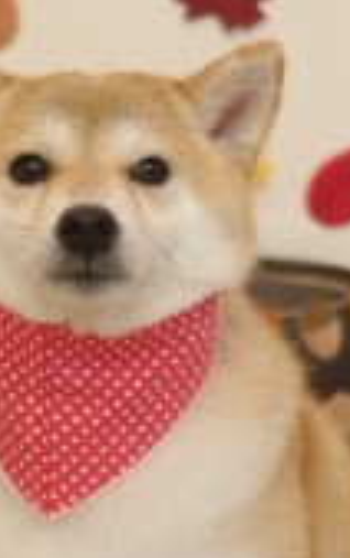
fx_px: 2086
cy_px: 419
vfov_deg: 15.2
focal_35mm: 137
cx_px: 116
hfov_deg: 9.6
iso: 800
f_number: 2.8
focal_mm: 38
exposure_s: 1/80
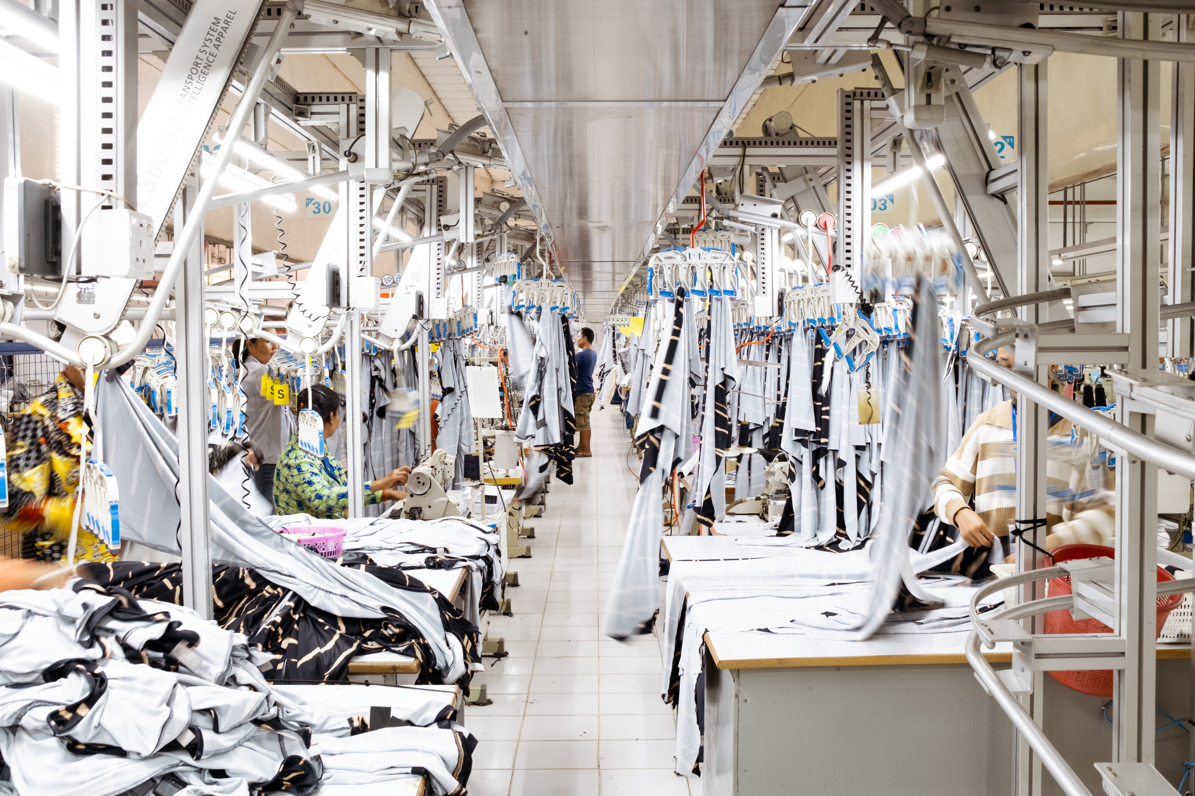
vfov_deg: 37.9
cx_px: 598
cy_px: 398
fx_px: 1162
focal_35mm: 35
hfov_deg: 54.4
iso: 800
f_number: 8
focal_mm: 23
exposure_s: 1/10
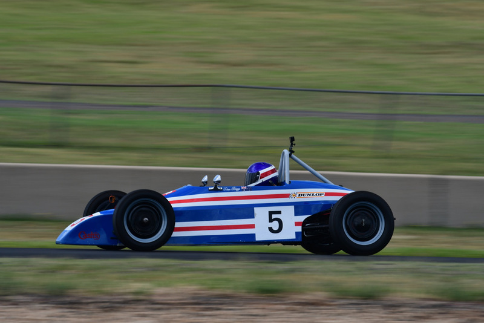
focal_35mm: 278
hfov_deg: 7.4
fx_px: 3732
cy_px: 162
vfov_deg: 5.0
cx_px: 242
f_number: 10
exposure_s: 1/125
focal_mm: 185
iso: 100
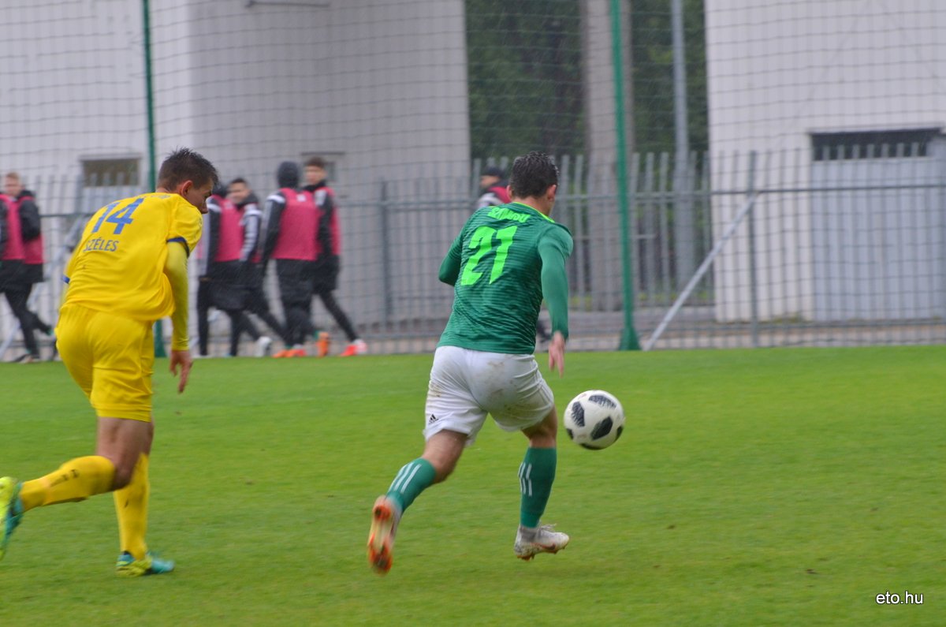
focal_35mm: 255
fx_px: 6687
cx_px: 473
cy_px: 314
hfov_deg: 8.1
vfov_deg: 5.4
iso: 500
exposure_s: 1/125
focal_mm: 170
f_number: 7.1
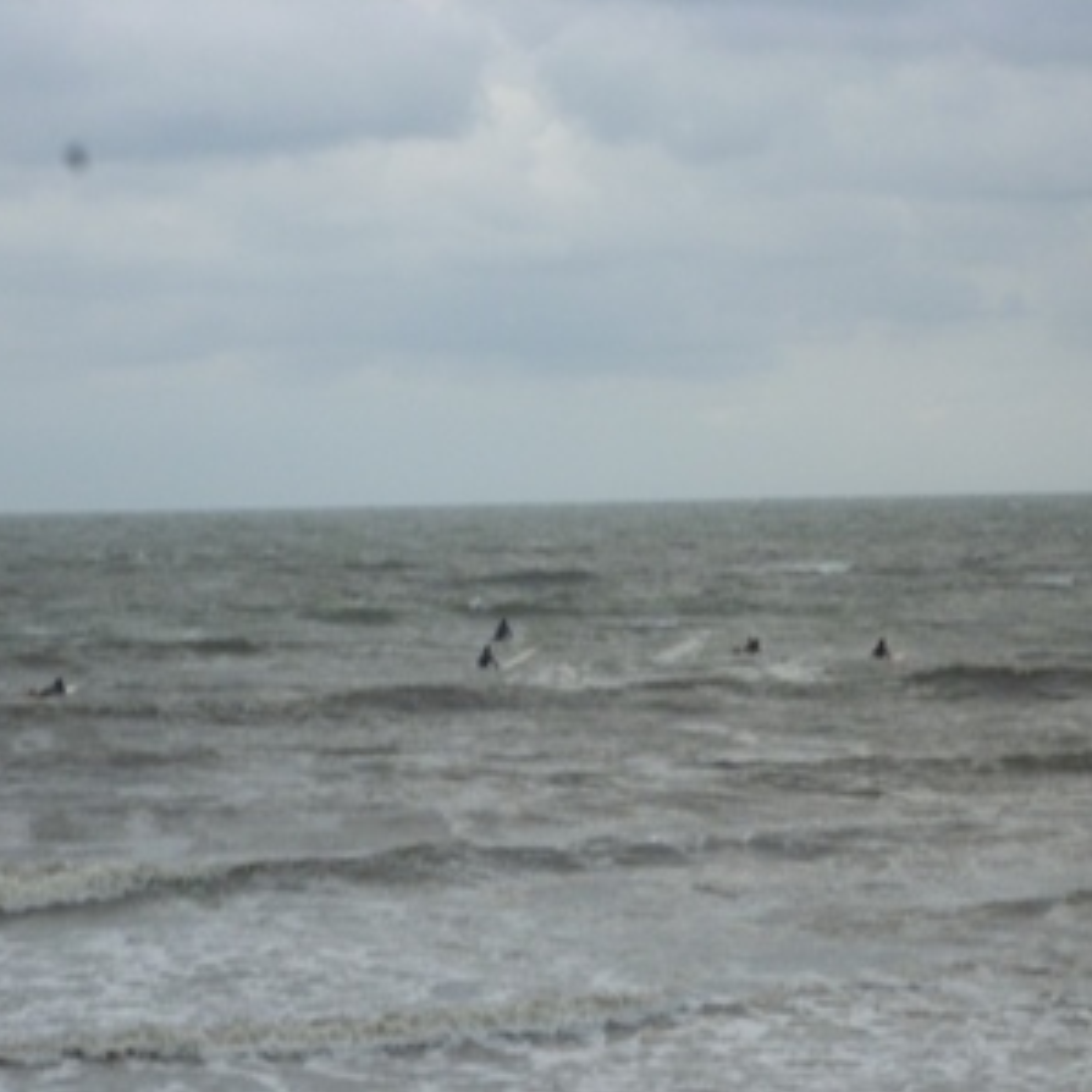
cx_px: 447
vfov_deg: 13.1
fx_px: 4747
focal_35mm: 133
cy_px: 546
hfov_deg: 13.1
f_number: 6.5
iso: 320
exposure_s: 1/125
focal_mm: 20
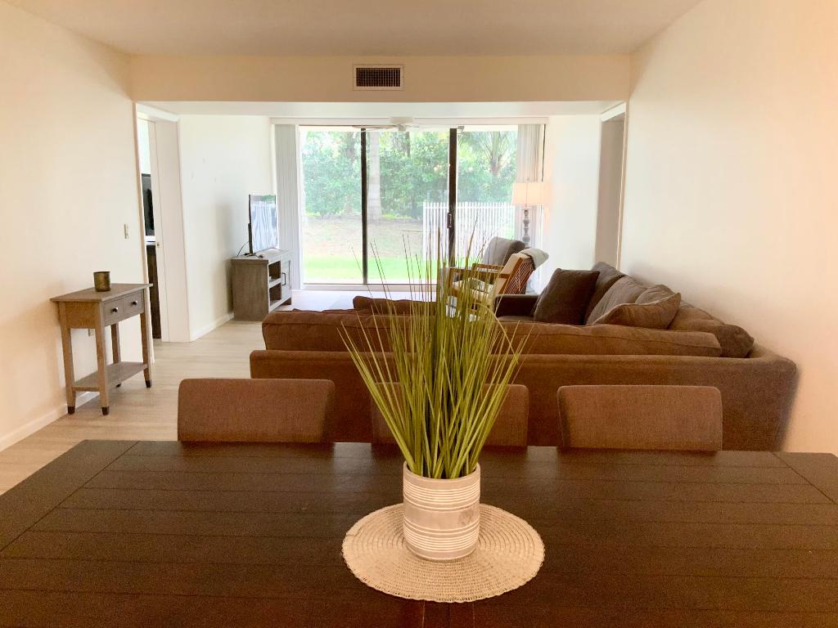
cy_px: 314
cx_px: 419
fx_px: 702
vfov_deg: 48.2
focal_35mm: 29
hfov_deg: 61.7
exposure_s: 1/60
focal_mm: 3
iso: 160
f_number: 1.8
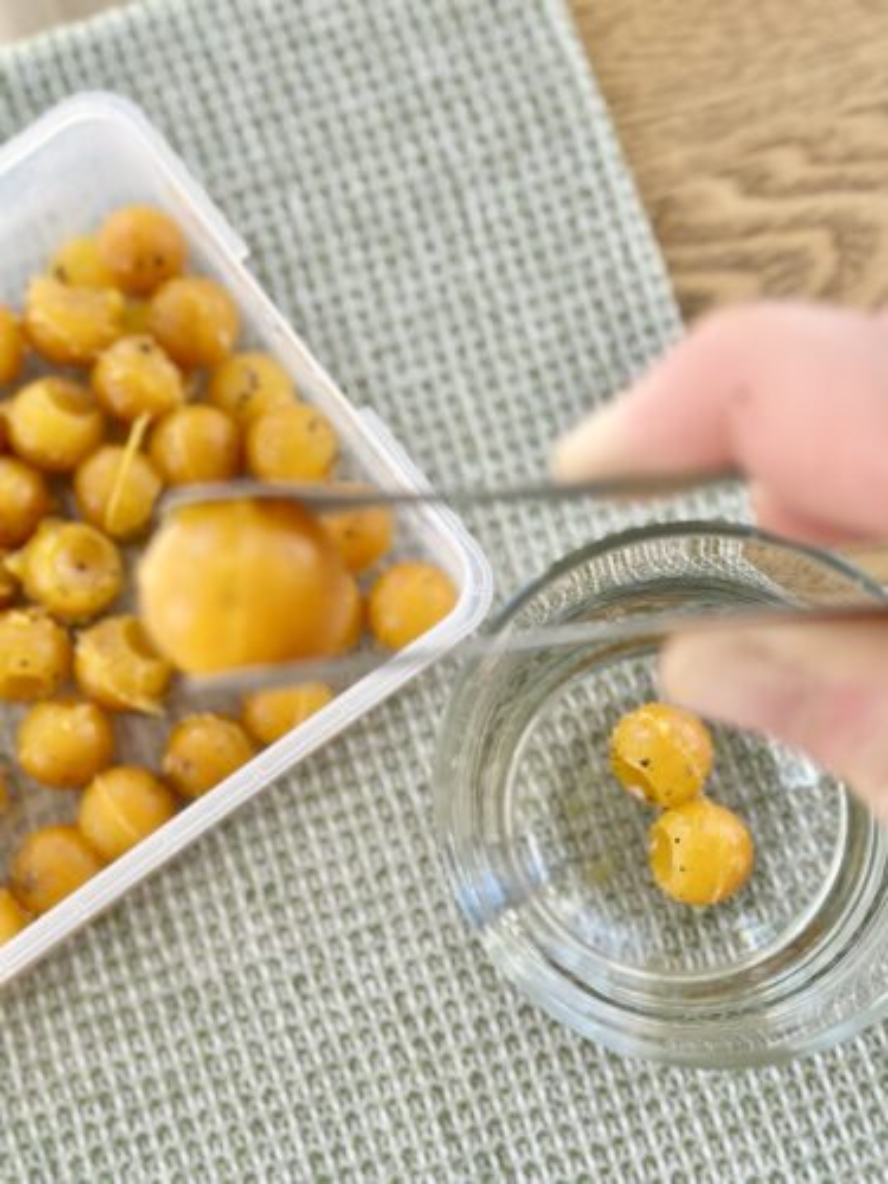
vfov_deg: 39.7
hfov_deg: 30.3
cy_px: 592
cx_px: 444
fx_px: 1642
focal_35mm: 48
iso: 64
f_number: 1.78
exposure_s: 1/121
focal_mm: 6.86
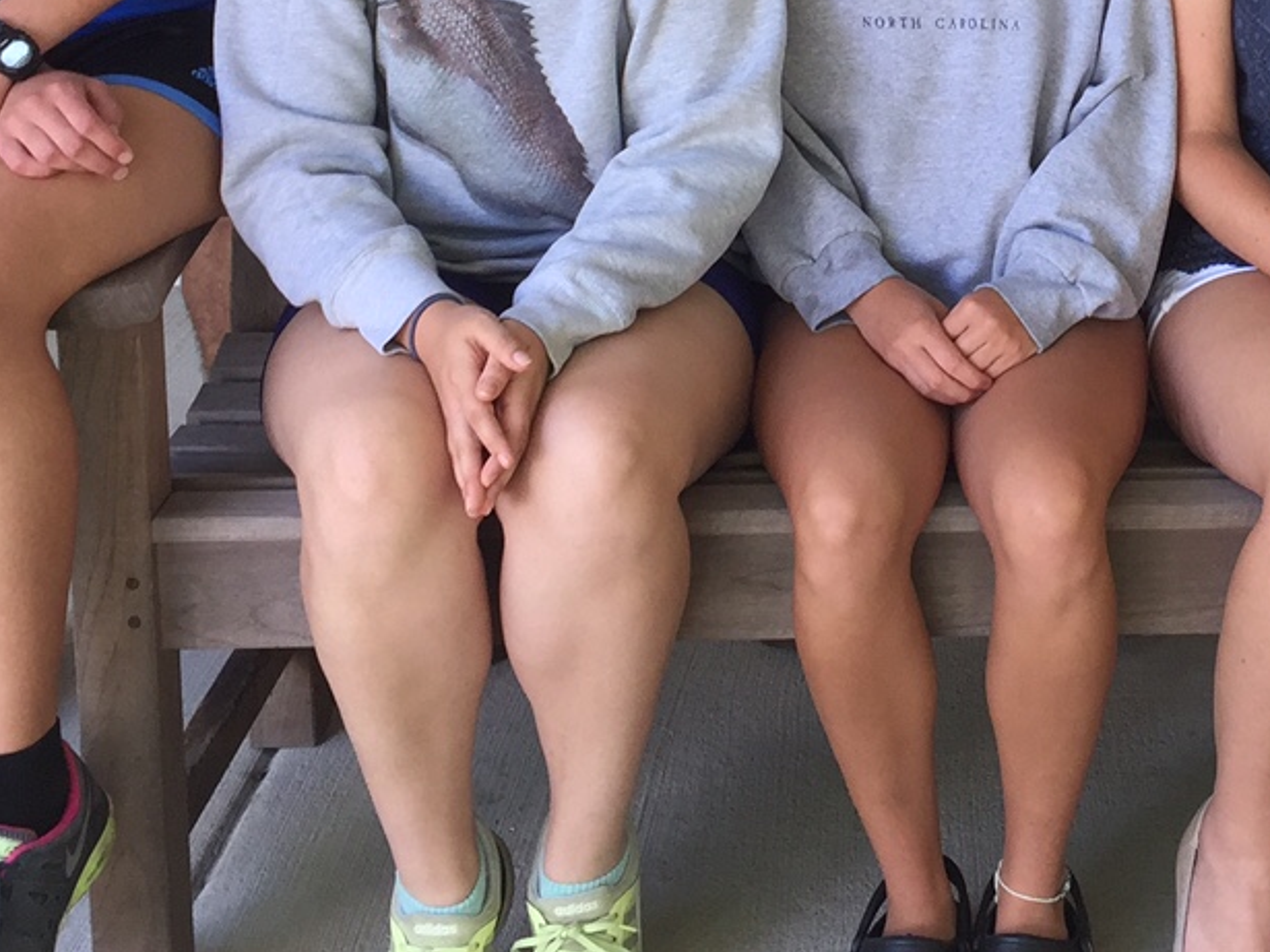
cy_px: -130
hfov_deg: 24.5
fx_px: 2824
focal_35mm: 77
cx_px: 1169
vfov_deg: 18.3
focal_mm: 4.15
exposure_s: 1/120
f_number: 2.2
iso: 50
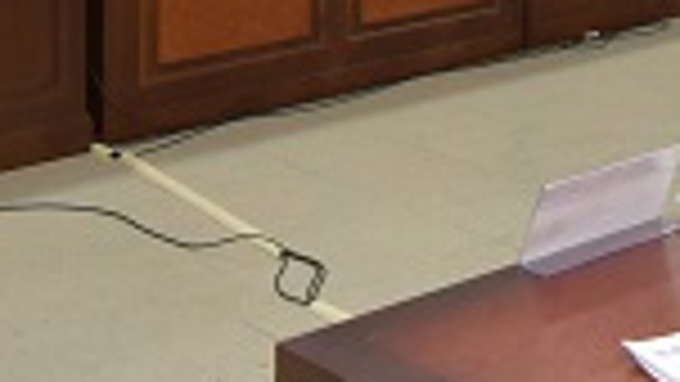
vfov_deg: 11.2
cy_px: -411
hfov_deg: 19.1
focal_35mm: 97
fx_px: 1749
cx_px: 1040
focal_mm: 14
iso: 800
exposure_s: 1/60
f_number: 6.3
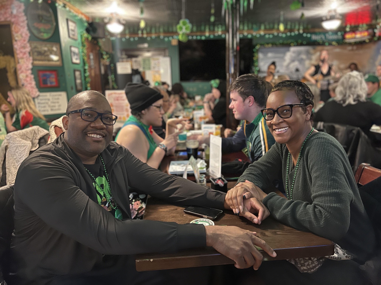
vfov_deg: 53.1
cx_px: 190
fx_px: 286
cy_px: 142
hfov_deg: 67.3
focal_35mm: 26
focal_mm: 5.7
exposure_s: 1/24
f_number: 1.5
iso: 1250
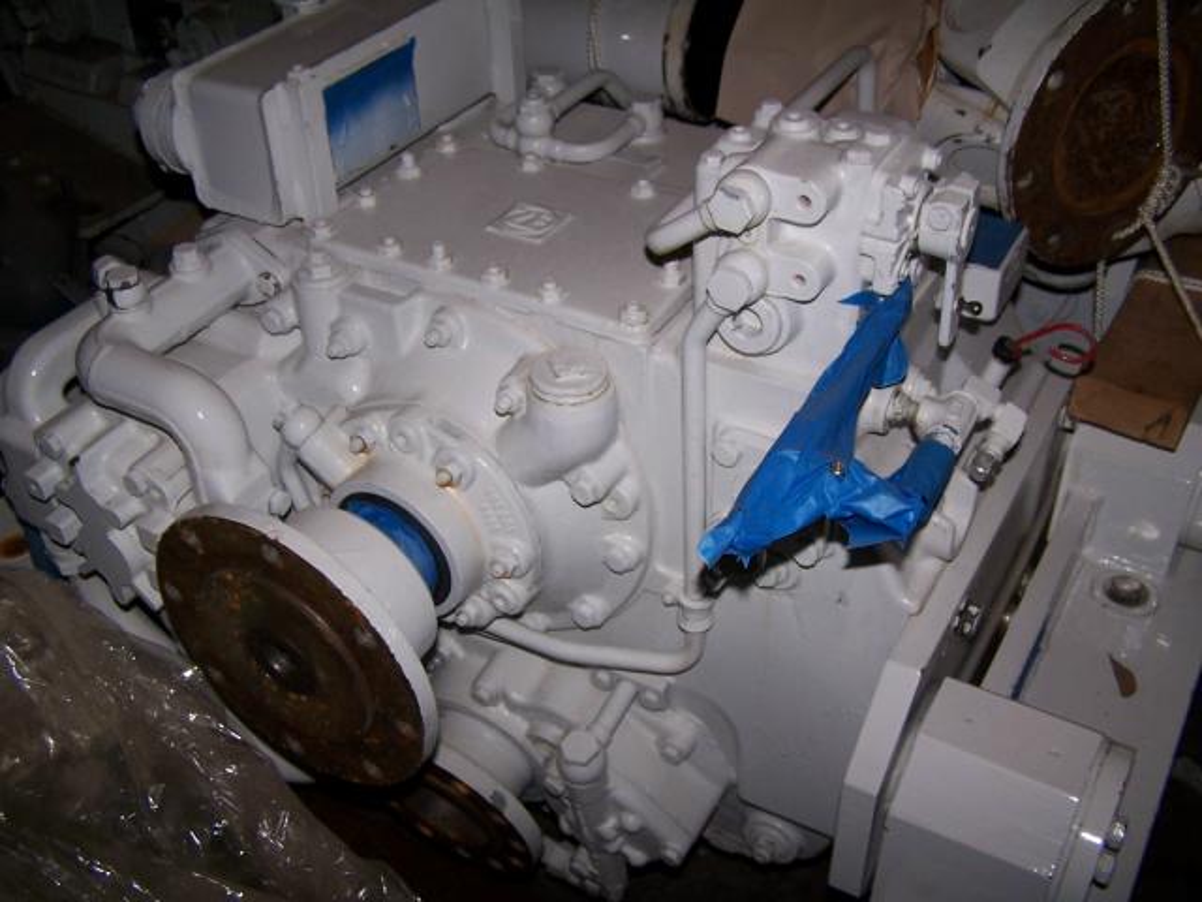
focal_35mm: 38
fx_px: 1320
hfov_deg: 49.0
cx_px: 601
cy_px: 451
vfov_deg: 37.7
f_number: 2.8
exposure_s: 1/60
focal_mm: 6.3
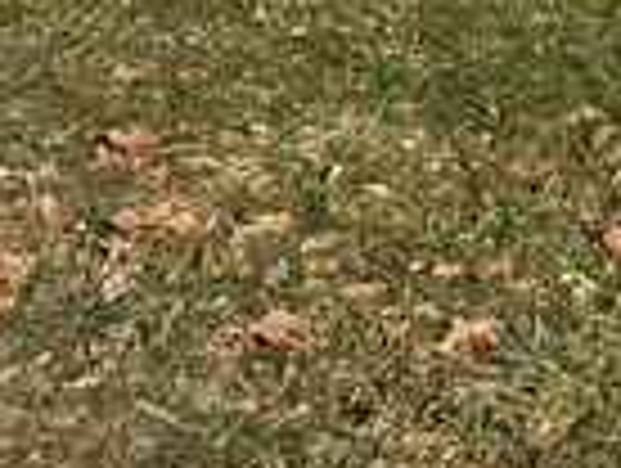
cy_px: -801
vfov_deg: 7.6
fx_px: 3199
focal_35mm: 178
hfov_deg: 10.8
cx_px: 855
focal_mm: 6.76
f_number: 1.78
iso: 80
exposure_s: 1/4975
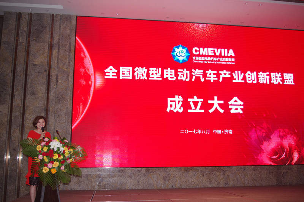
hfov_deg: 55.9
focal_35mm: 34
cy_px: 101
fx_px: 287
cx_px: 152
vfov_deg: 38.8
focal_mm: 23.13
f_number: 4
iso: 800
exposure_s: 1/180
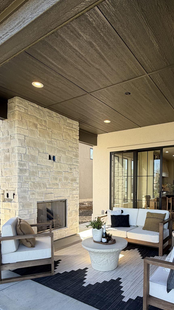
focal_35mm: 23
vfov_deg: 77.2
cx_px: 116
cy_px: 195
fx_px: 189
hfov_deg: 48.6
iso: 40
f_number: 2.2
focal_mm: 2.22
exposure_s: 1/159
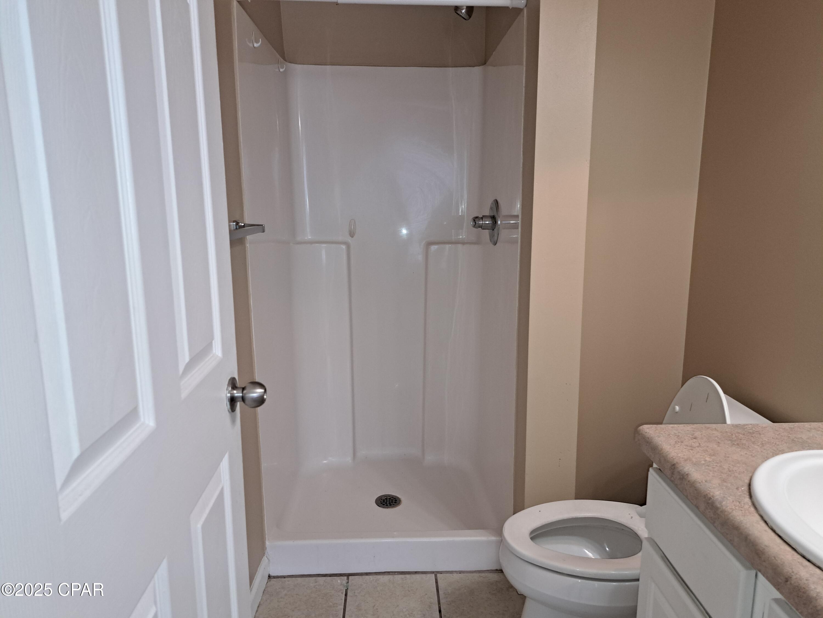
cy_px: 309
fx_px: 571
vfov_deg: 56.8
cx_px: 412
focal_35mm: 24
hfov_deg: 71.6
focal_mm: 5.23
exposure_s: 1/60
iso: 200
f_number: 1.8
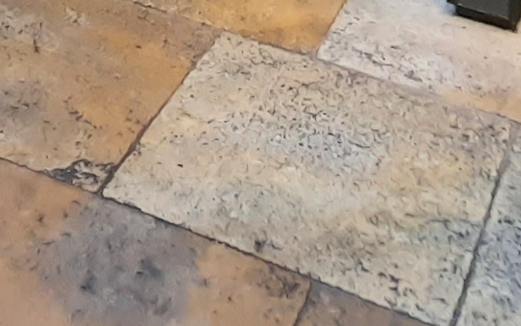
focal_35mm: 90
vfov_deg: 10.9
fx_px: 1278
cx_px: 33
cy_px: -590
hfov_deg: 22.4
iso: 160
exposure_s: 1/50
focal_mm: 1.74
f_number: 2.2
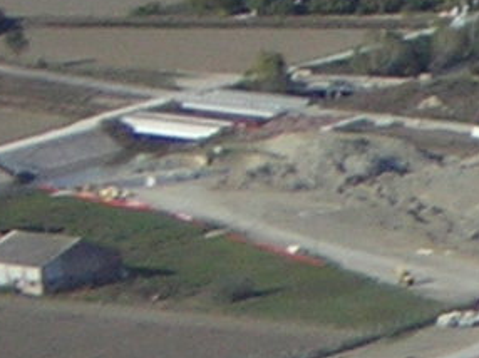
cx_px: 1157
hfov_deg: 3.7
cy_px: 497
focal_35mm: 521
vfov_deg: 2.8
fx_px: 7203
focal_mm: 12.1
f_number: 4.3
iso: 50
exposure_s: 1/323
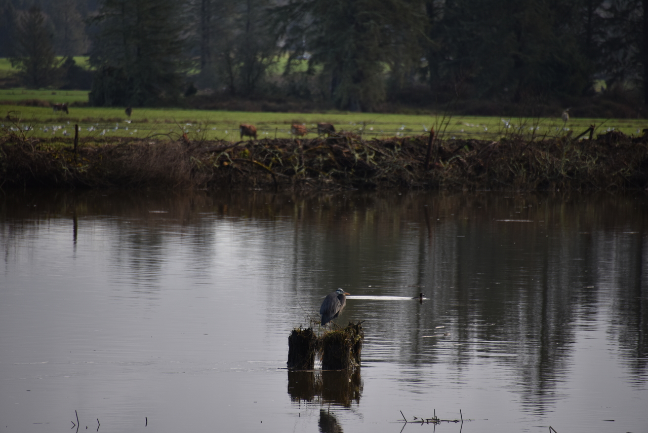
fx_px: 5401
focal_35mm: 300
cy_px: 216
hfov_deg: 6.9
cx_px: 324
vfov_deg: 4.6
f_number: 5.6
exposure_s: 1/640
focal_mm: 300
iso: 280
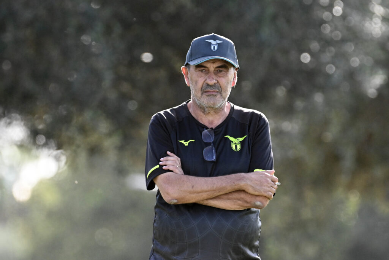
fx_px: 6484
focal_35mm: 600
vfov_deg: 2.3
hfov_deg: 3.4
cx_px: 194
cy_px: 130
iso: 2000
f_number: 5.6
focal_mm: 400
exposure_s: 1/1600
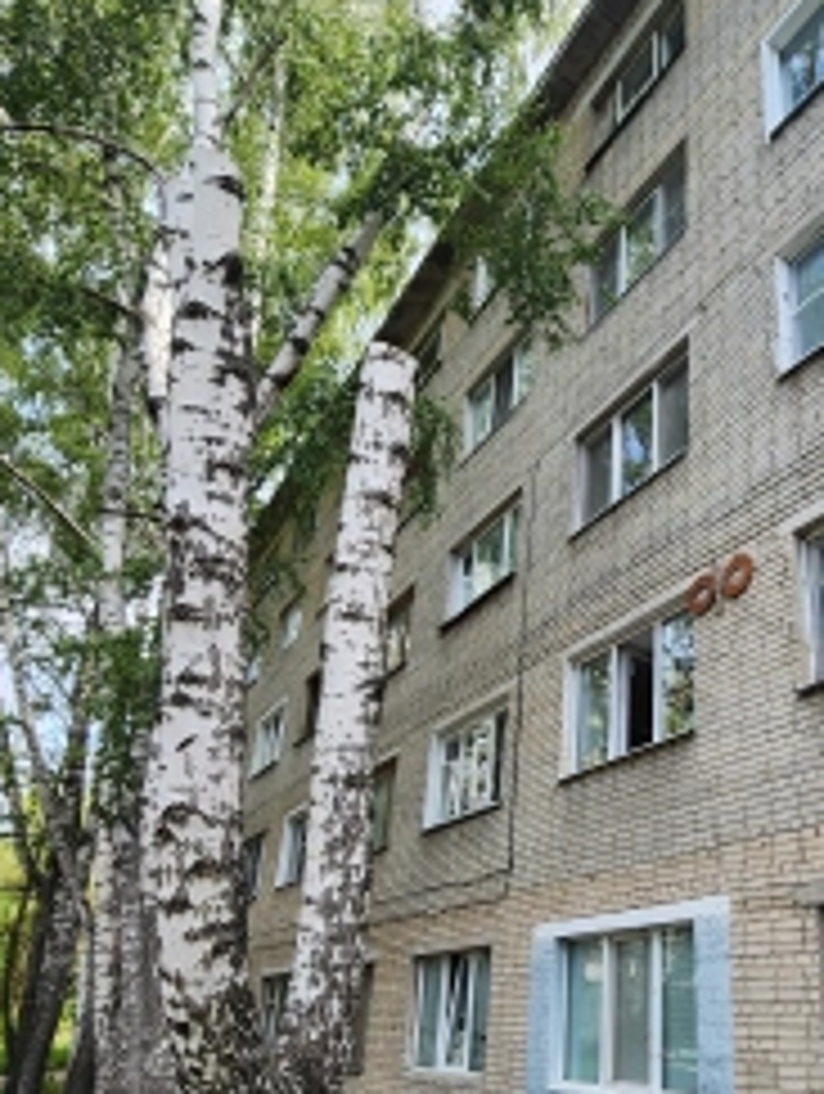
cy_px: 720
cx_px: 633
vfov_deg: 67.6
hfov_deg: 52.2
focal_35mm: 25
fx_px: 791
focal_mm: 2.2
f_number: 2.2
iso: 50
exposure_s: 1/476
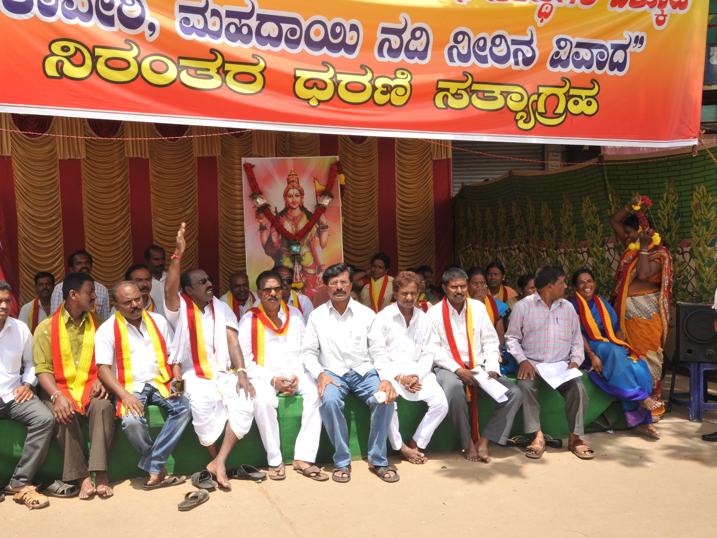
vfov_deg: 42.9
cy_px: 271
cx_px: 310
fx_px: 683
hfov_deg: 55.2
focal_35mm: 33
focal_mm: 30
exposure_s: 1/60
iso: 320
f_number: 10
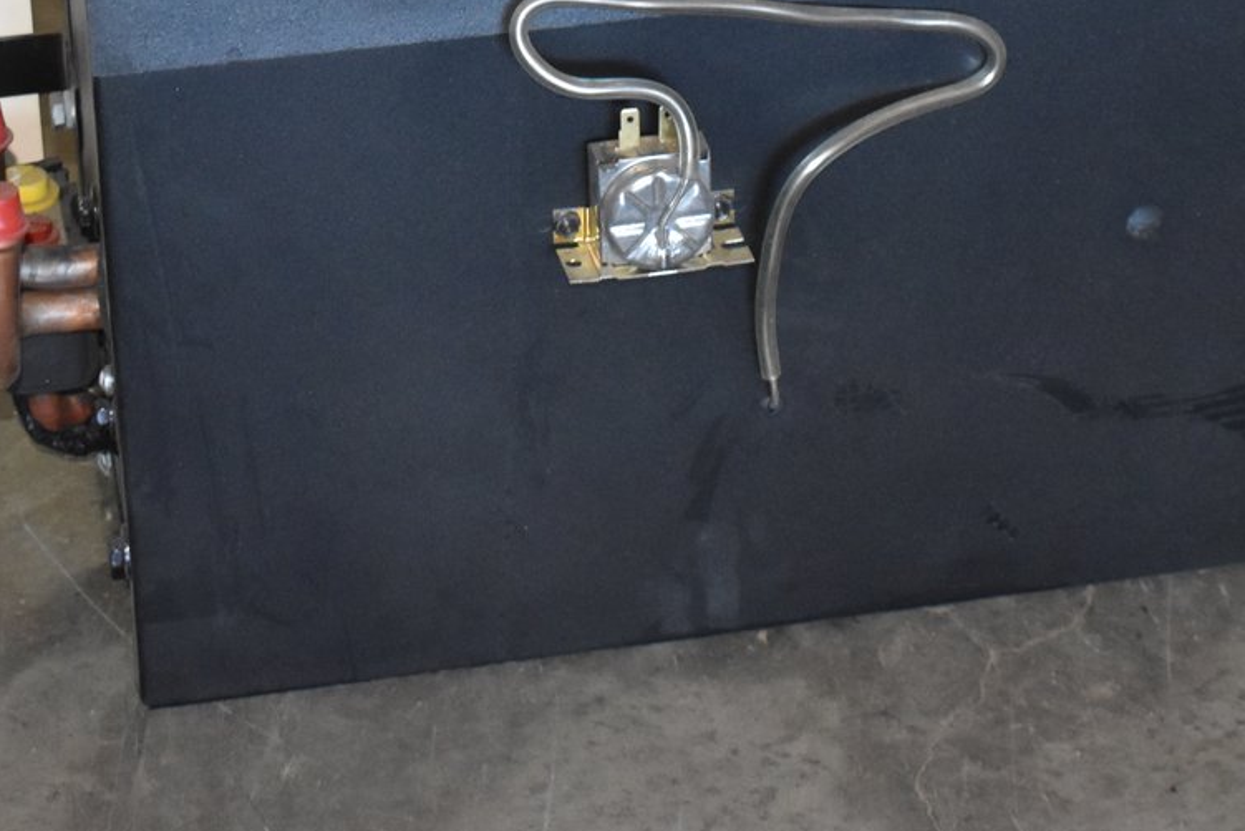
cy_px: -100
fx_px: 3528
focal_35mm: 102
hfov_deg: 20.0
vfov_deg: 13.2
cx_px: 614
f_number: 5.6
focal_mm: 30
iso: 2000
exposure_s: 1/60
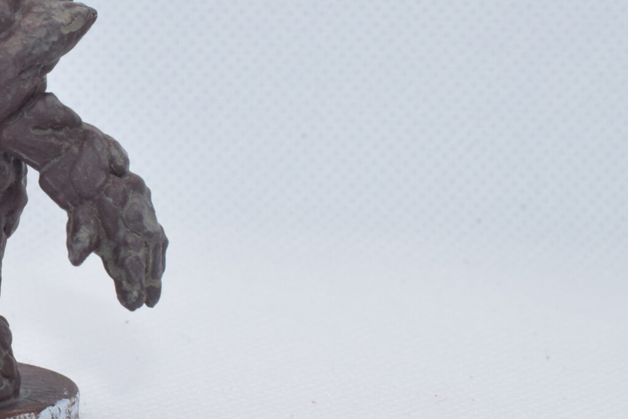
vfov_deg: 12.5
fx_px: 1906
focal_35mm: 109
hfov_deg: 18.0
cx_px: -60
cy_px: 175
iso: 800
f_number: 14
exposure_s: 1/125
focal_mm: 29
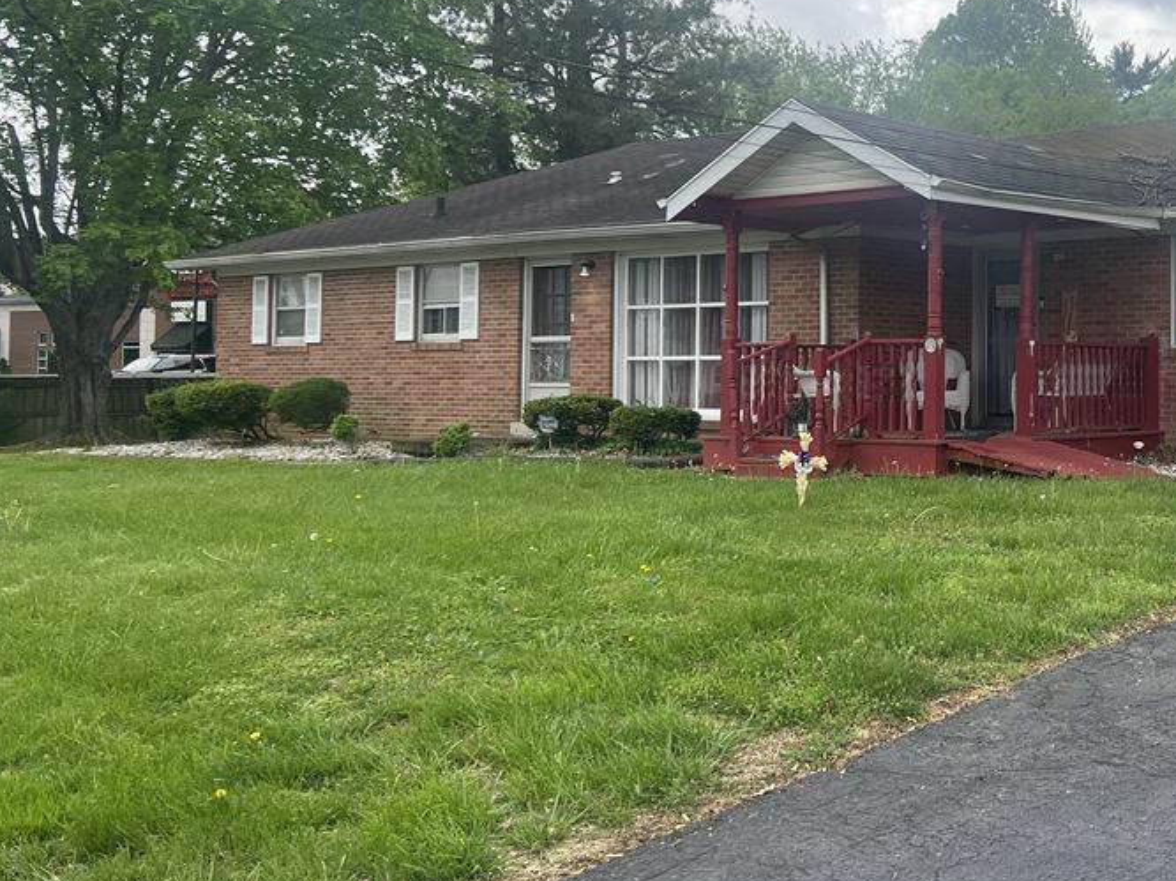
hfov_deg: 36.4
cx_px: 1003
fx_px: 1698
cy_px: 312
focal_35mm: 50
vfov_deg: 28.9
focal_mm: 5.7
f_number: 1.5
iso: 50
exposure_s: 1/3165
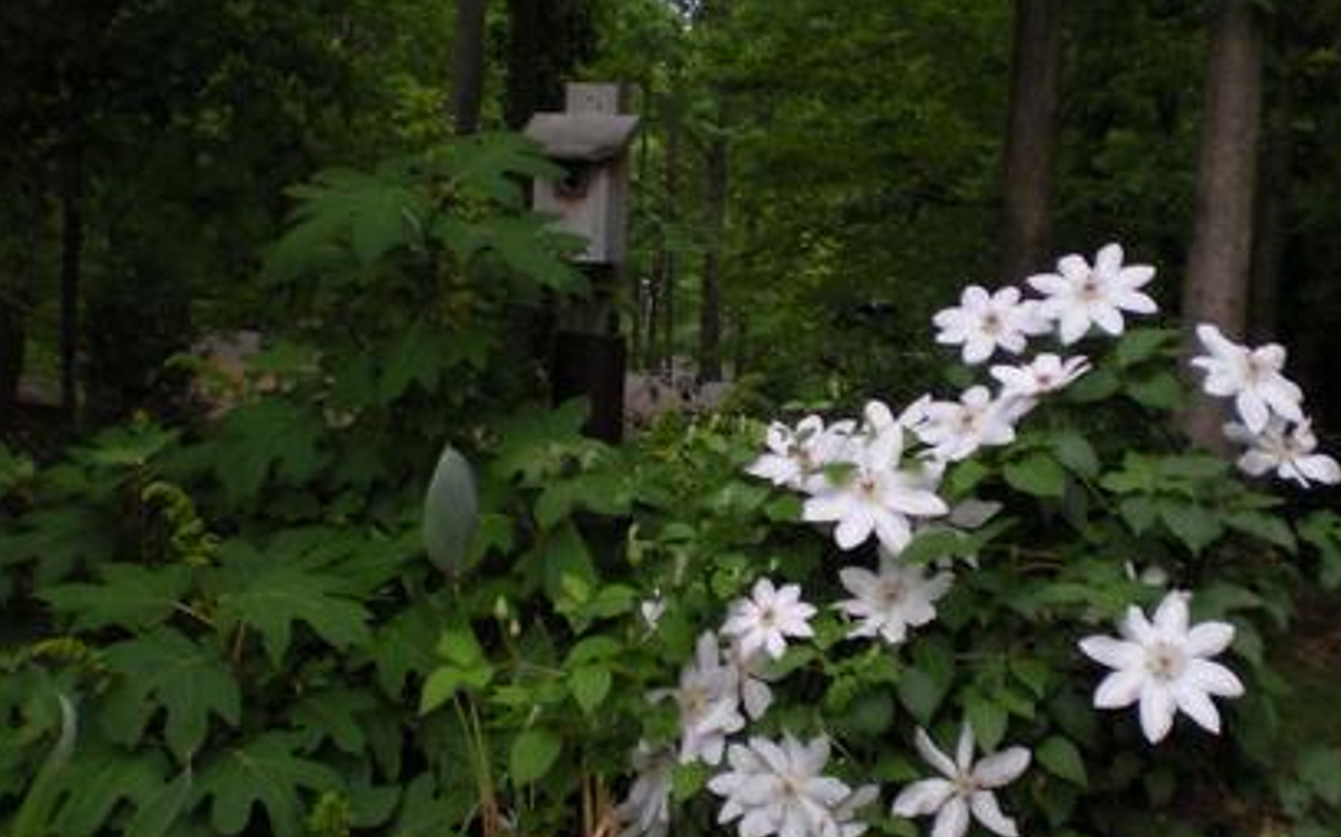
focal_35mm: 66
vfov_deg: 19.7
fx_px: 2411
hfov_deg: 31.0
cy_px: 504
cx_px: 804
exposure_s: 1/59.8
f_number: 3.1
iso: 76
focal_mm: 6.3
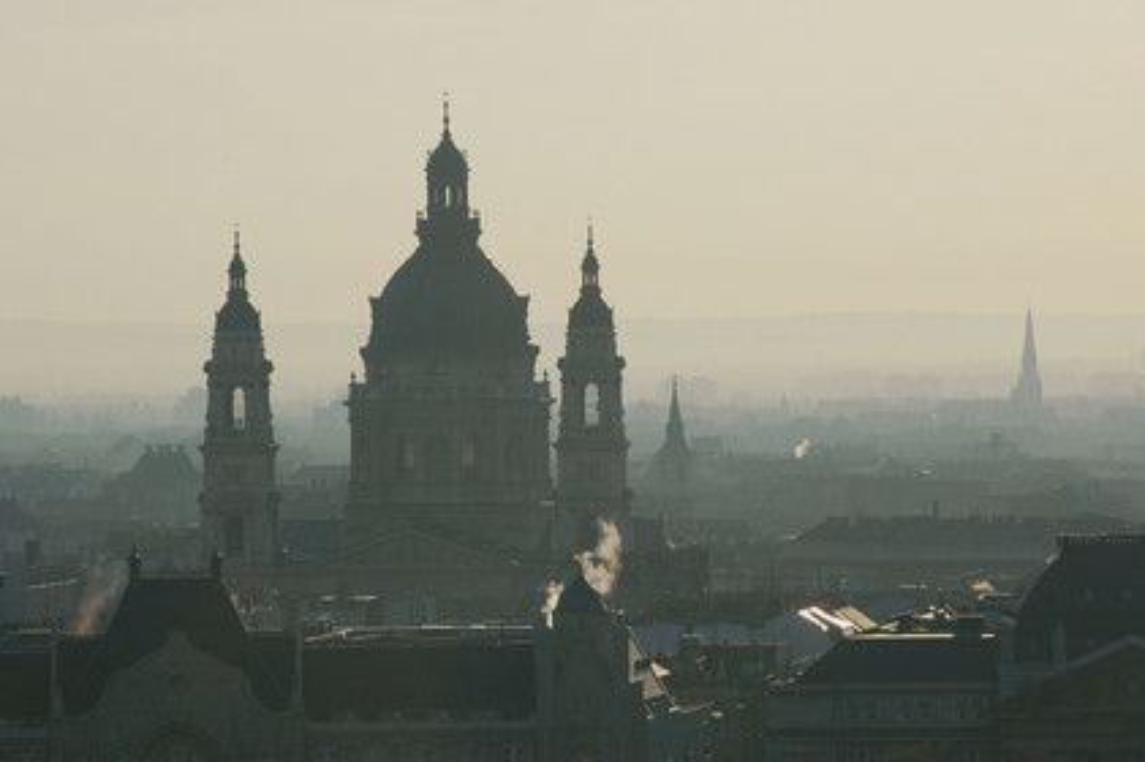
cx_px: 572
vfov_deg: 5.2
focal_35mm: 262
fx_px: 8342
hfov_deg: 7.9
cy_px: 381
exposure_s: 1/1000
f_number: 8
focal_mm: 175
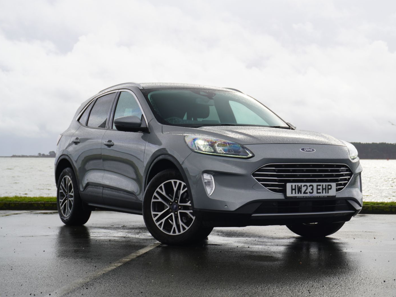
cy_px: 149
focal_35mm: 66
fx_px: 755
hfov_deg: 29.4
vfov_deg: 22.3
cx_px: 220
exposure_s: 1/100
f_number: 7.1
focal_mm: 40
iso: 100
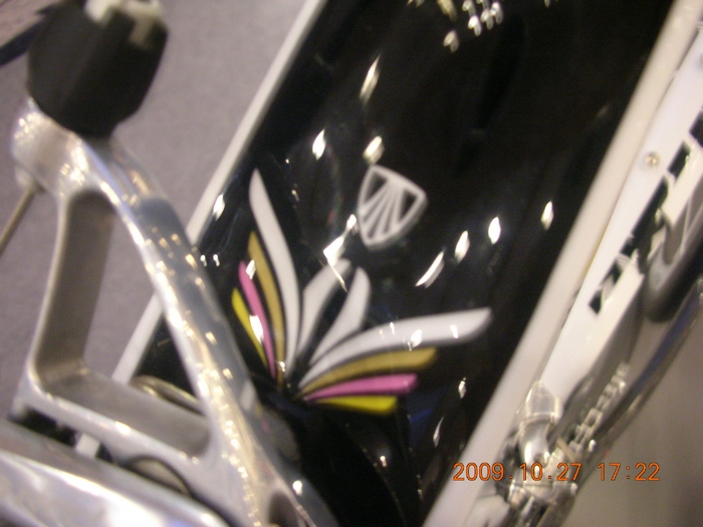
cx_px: 352
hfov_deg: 52.6
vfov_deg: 40.7
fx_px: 711
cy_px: 264
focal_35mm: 35
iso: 200
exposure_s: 1/3.7
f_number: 3
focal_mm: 5.8
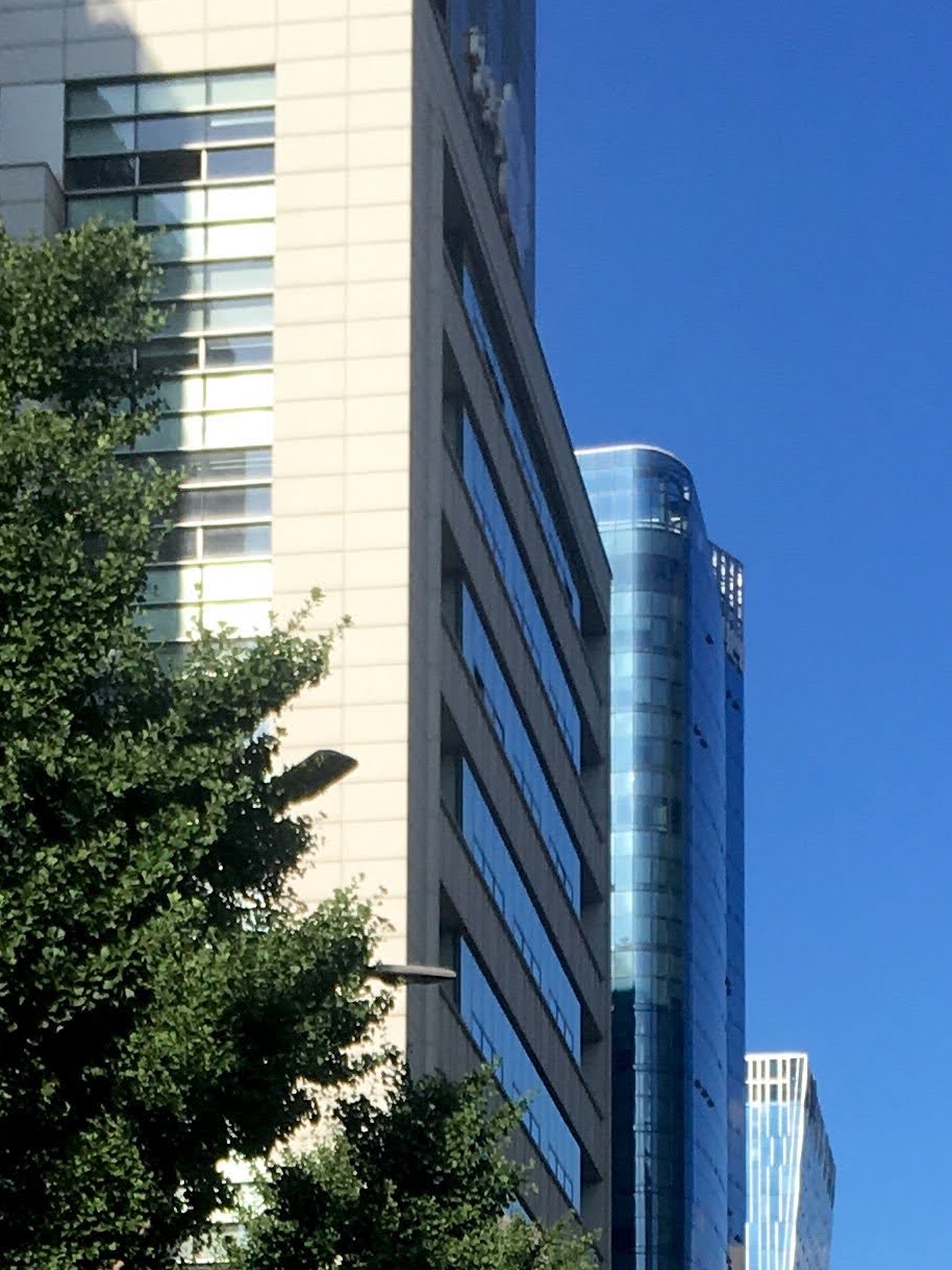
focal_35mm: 96
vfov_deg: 19.0
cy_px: 1631
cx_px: 534
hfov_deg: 15.4
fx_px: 3519
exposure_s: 1/1399
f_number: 2.2
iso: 25
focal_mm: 4.15
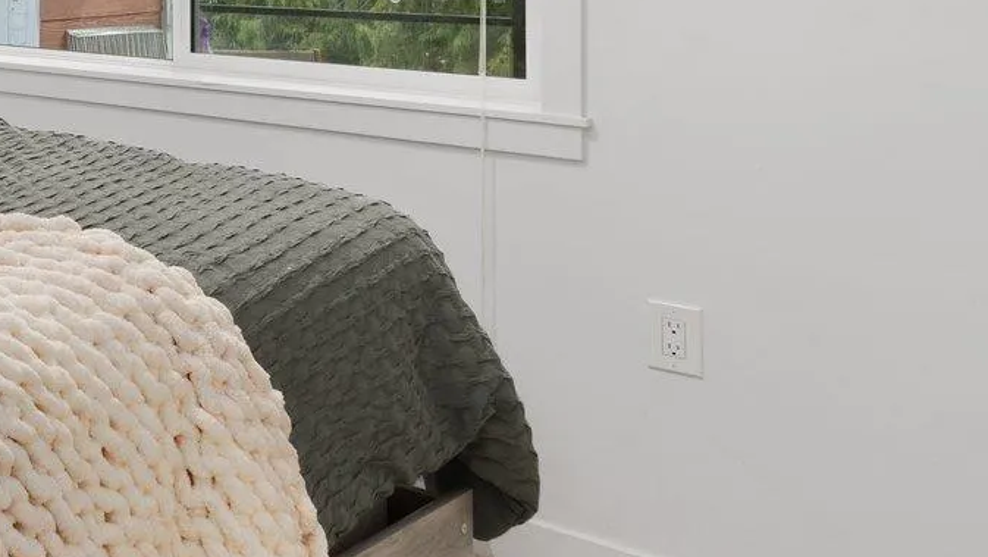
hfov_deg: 28.6
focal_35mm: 51
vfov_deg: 22.1
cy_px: -72
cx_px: -442
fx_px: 1336
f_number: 7.1
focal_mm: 16
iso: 100
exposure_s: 1/30
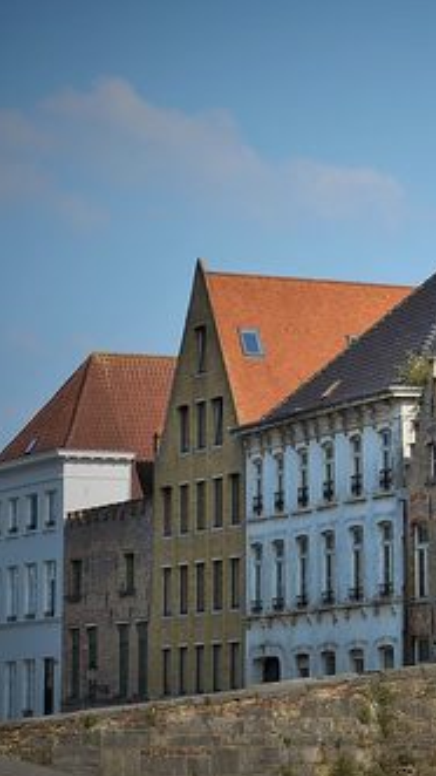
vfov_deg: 13.0
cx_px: 513
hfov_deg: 7.3
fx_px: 3394
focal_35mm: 165
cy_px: 386
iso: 100
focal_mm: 58
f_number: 5
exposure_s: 1/250
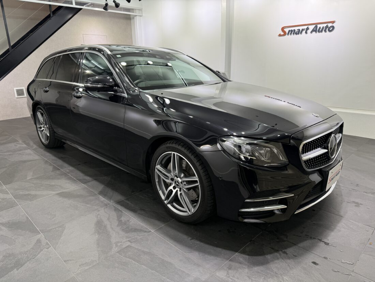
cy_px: 141
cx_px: 188
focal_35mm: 24
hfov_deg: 71.6
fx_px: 260
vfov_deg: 56.8
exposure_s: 1/100
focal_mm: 6.76
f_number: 1.78
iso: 80
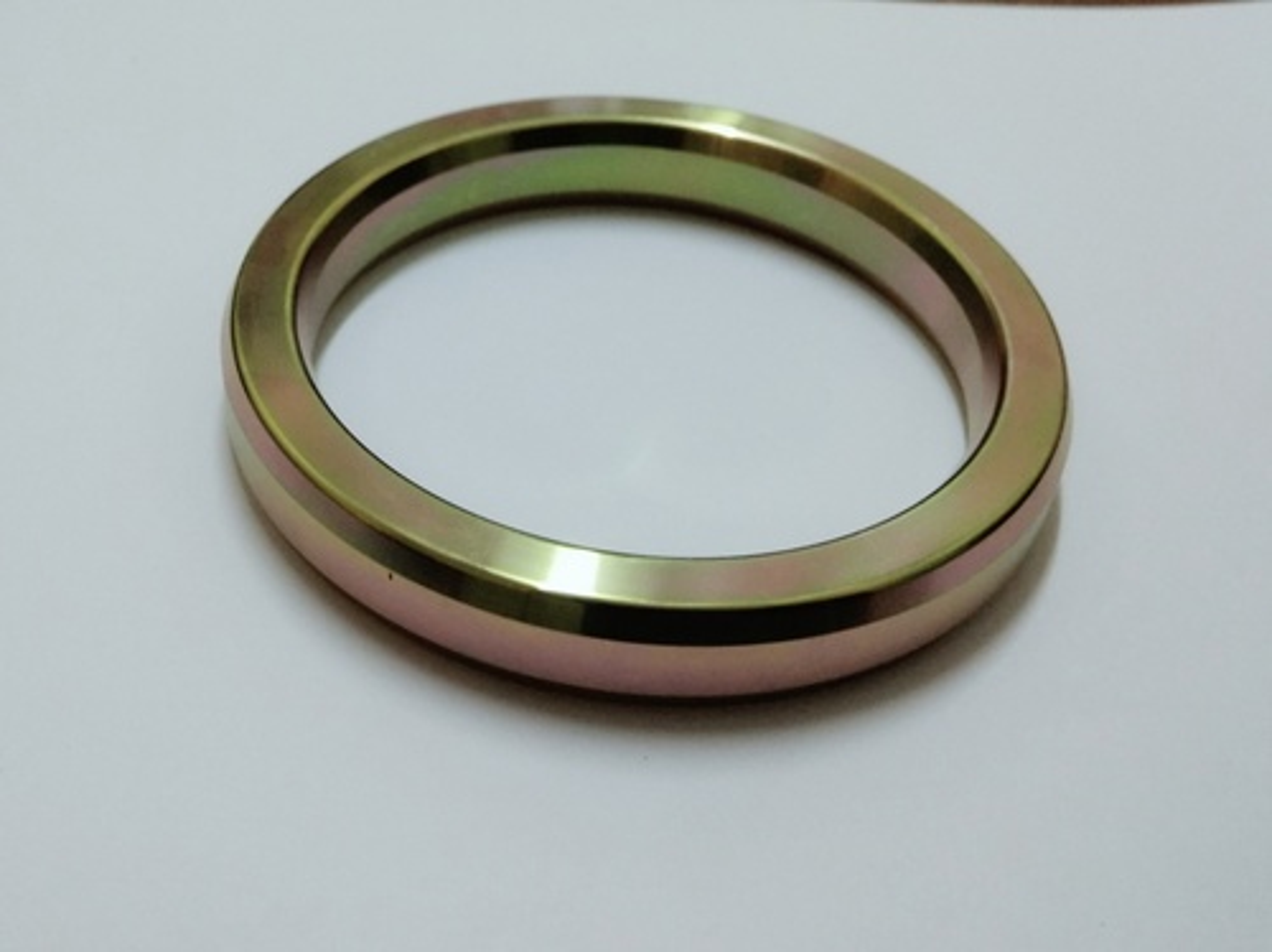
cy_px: 476
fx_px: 771
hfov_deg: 79.0
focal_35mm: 21
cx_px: 636
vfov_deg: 63.4
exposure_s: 1/25
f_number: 2
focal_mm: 3.57
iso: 400
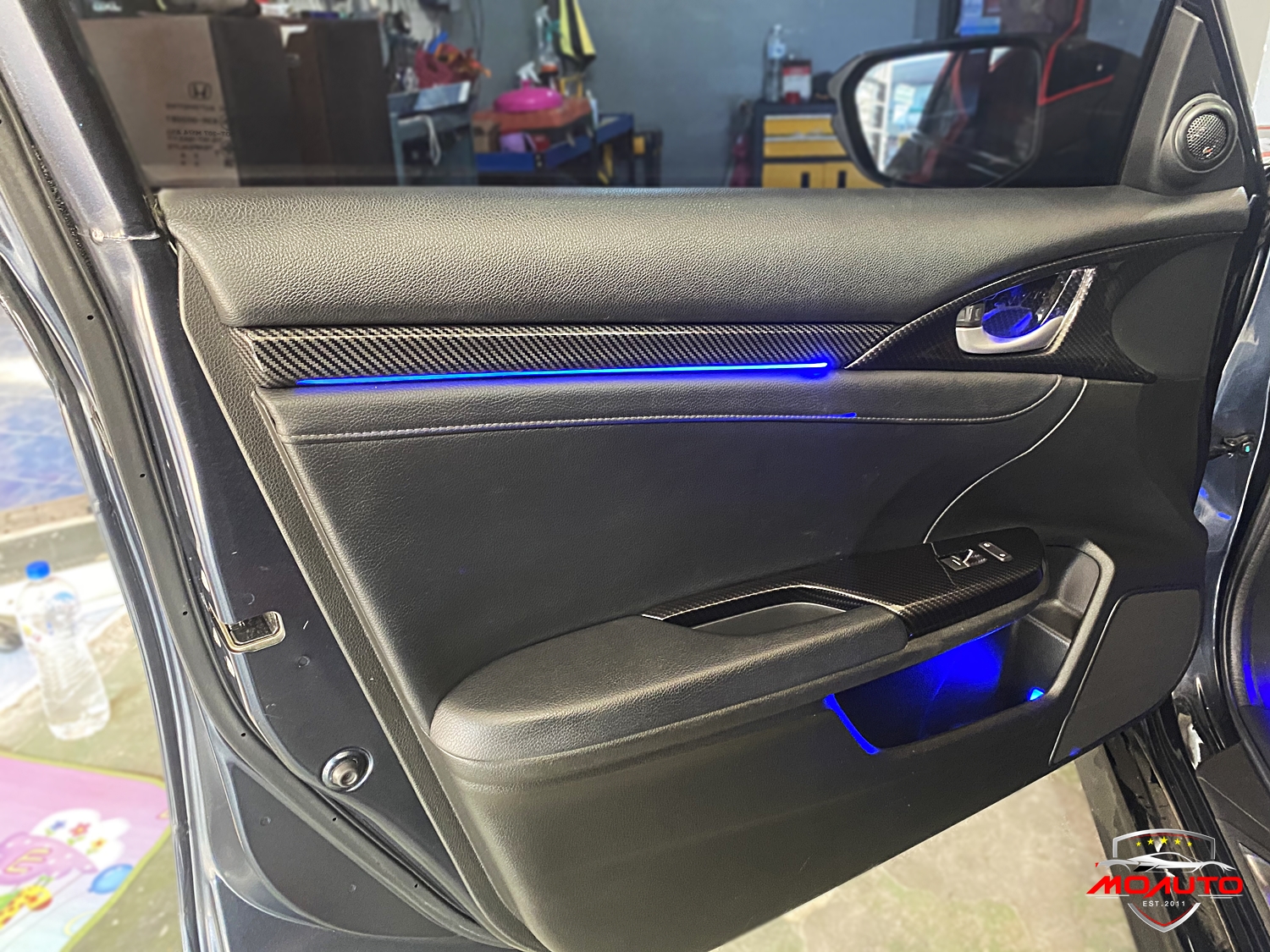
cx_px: 635
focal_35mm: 26
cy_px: 476
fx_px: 954
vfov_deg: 53.1
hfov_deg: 67.3
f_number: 1.8
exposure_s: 1/33
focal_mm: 4.25
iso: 500
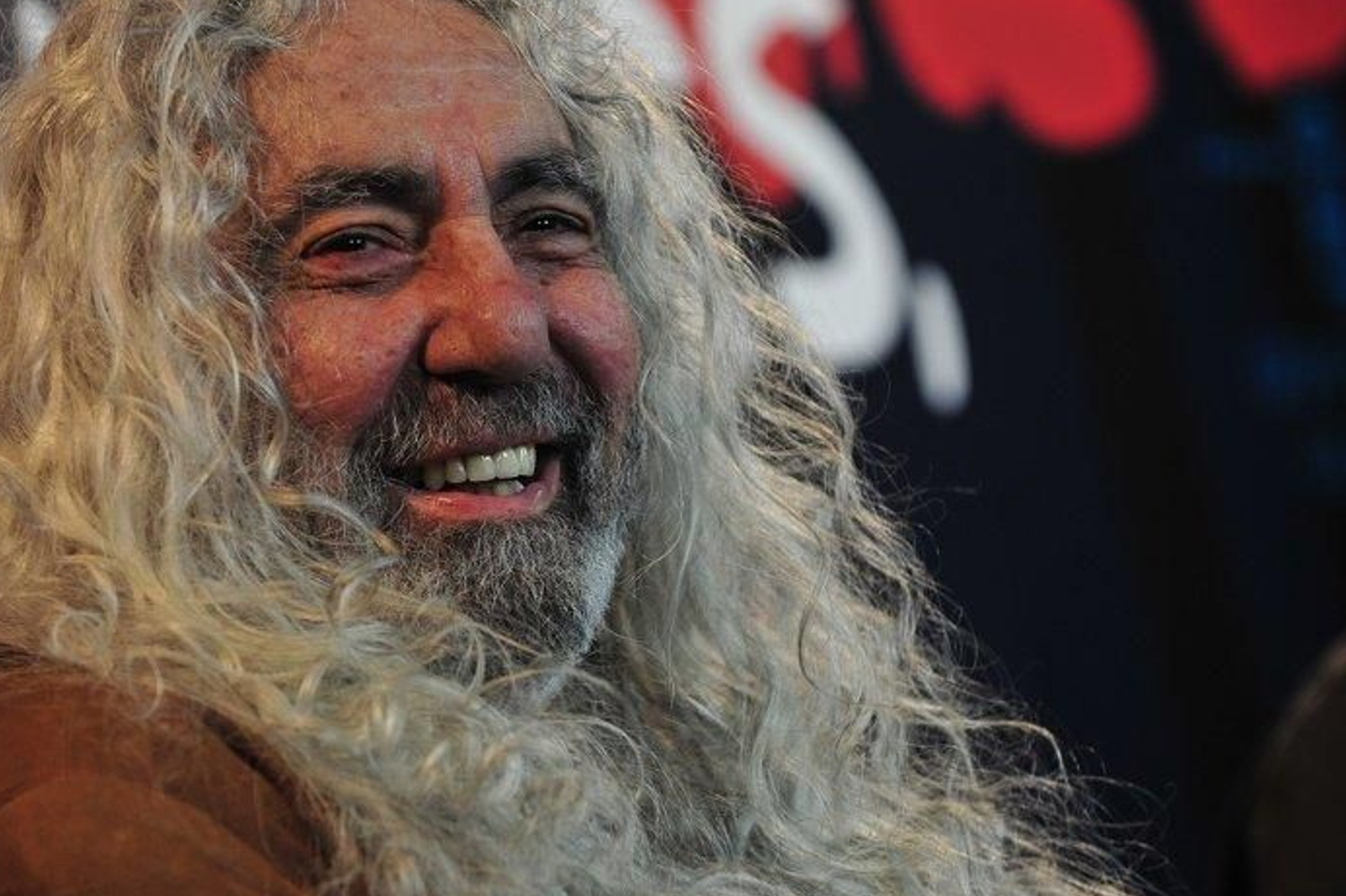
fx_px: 8558
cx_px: 624
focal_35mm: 229
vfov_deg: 6.0
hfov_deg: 9.0
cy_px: 398
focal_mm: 200
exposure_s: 1/160
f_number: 5.6
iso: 1250
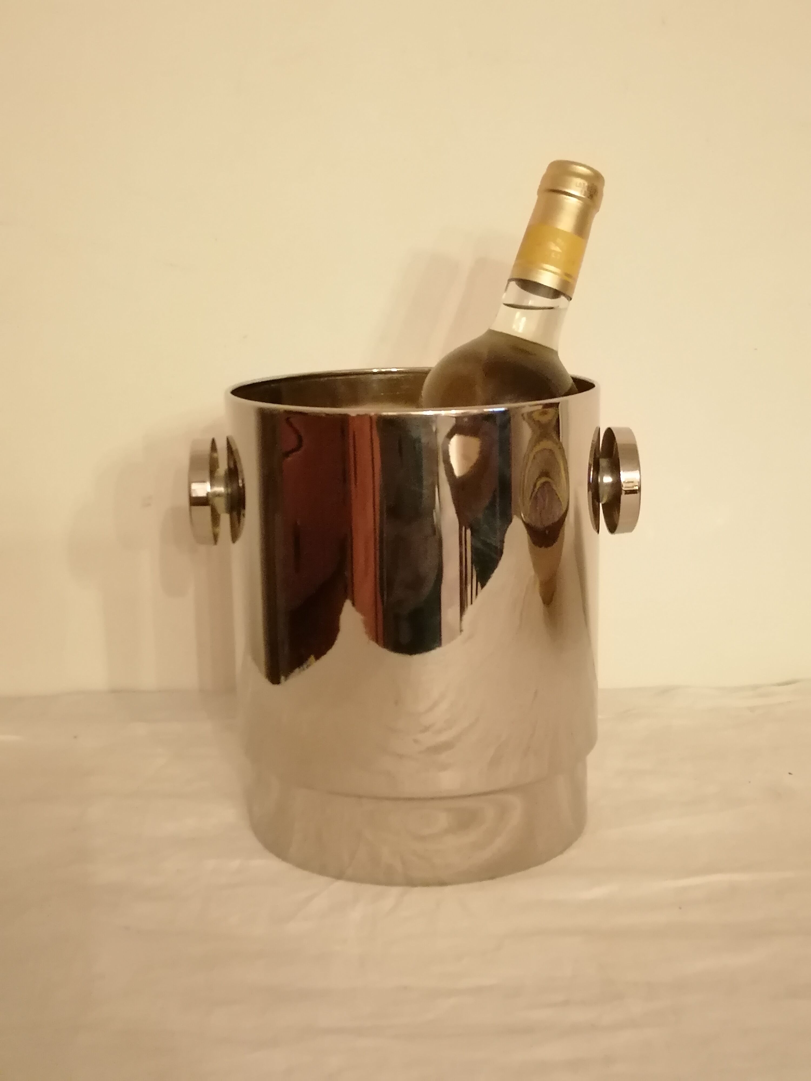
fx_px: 1499
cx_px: 406
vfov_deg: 39.7
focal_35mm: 48
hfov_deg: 30.3
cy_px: 540
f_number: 1.8
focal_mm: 5.4
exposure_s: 1/20
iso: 1600
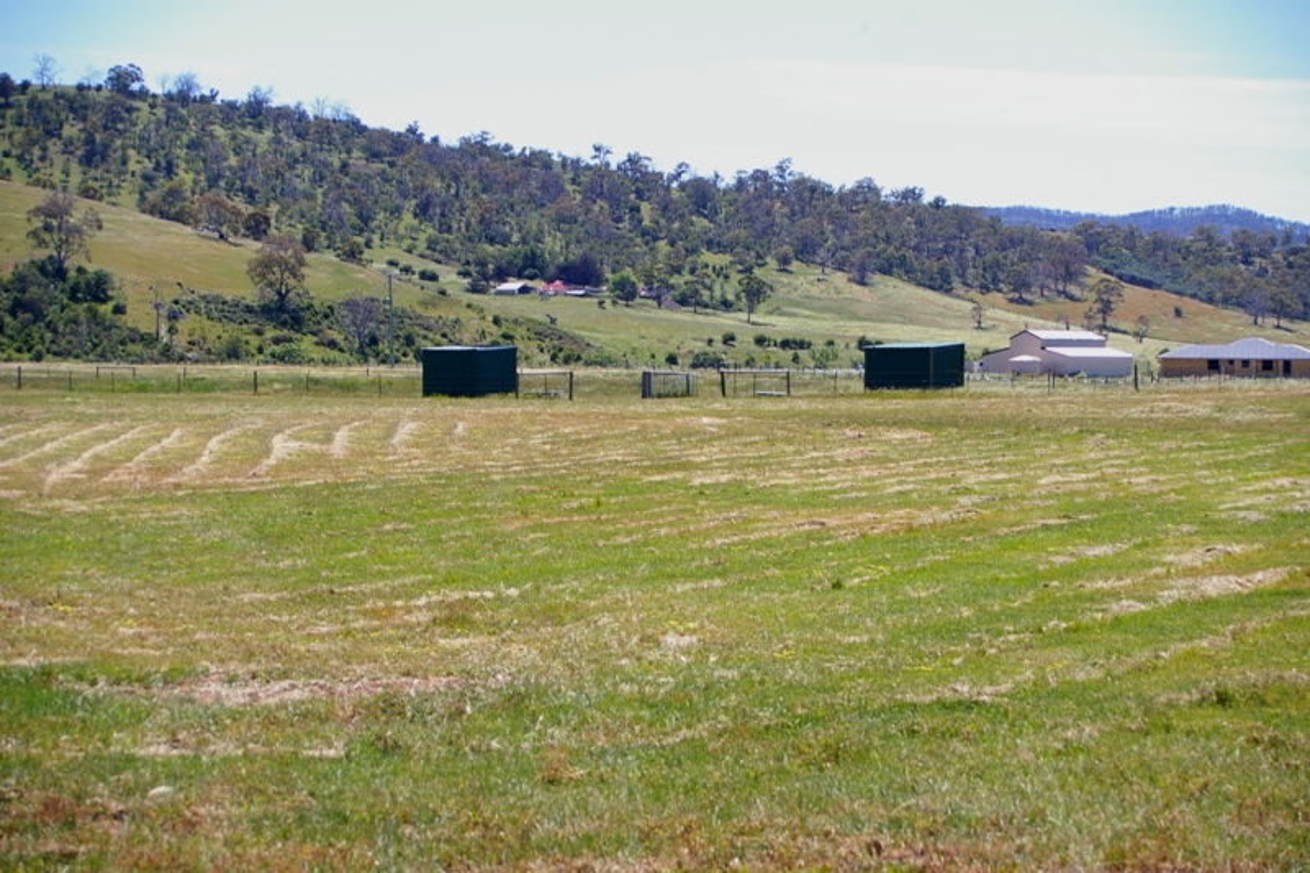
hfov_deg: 27.0
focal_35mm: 75
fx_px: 2728
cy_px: 436
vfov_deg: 18.2
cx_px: 655
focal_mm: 50
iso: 200
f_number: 8
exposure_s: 1/250
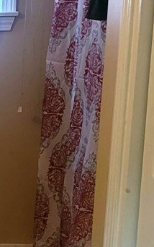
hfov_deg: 10.0
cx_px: -176
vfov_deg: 17.5
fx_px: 798
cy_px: 165
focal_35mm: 119
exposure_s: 1/40
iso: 500
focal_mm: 7
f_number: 1.8
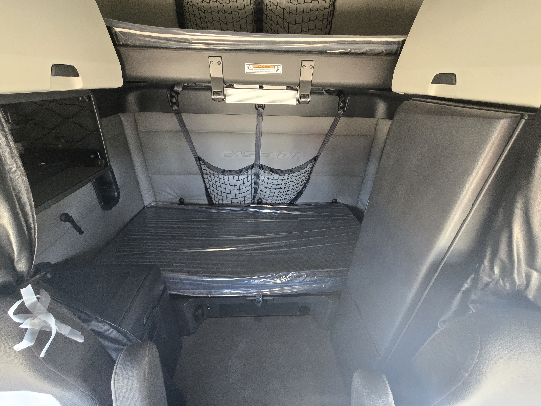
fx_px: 203
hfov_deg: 106.2
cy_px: 203
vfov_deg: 89.9
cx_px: 270
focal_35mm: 13
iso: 1000
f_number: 2.2
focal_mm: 2.2
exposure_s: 1/60
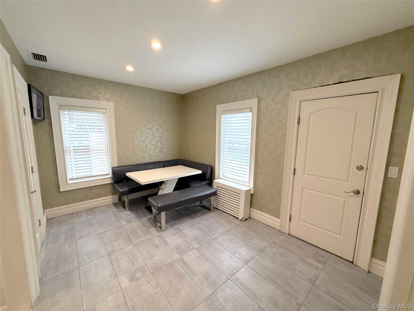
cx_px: 207
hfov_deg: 102.1
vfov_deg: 85.7
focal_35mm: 14
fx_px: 167
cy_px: 156
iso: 250
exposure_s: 1/120
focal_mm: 2.22
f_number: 2.2
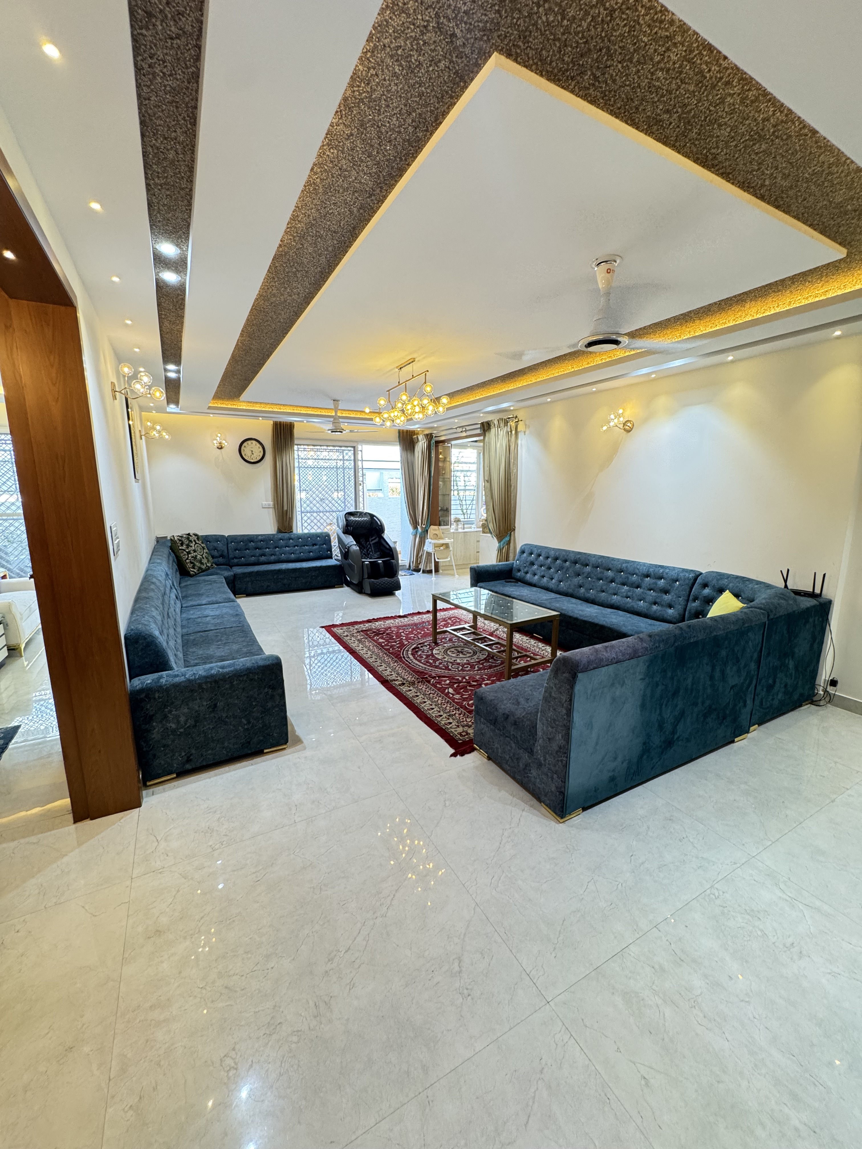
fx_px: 465
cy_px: 574
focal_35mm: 14
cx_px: 431
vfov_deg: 102.1
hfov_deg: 85.7
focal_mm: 2.22
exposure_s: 1/50
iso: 200
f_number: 2.2
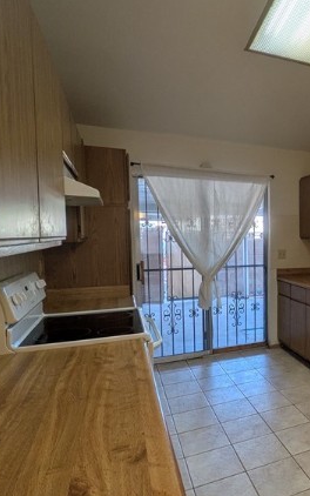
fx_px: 365
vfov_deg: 68.3
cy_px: 262
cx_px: 302
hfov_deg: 40.9
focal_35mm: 27
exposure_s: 1/120
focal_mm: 1.83
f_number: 2.2
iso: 95
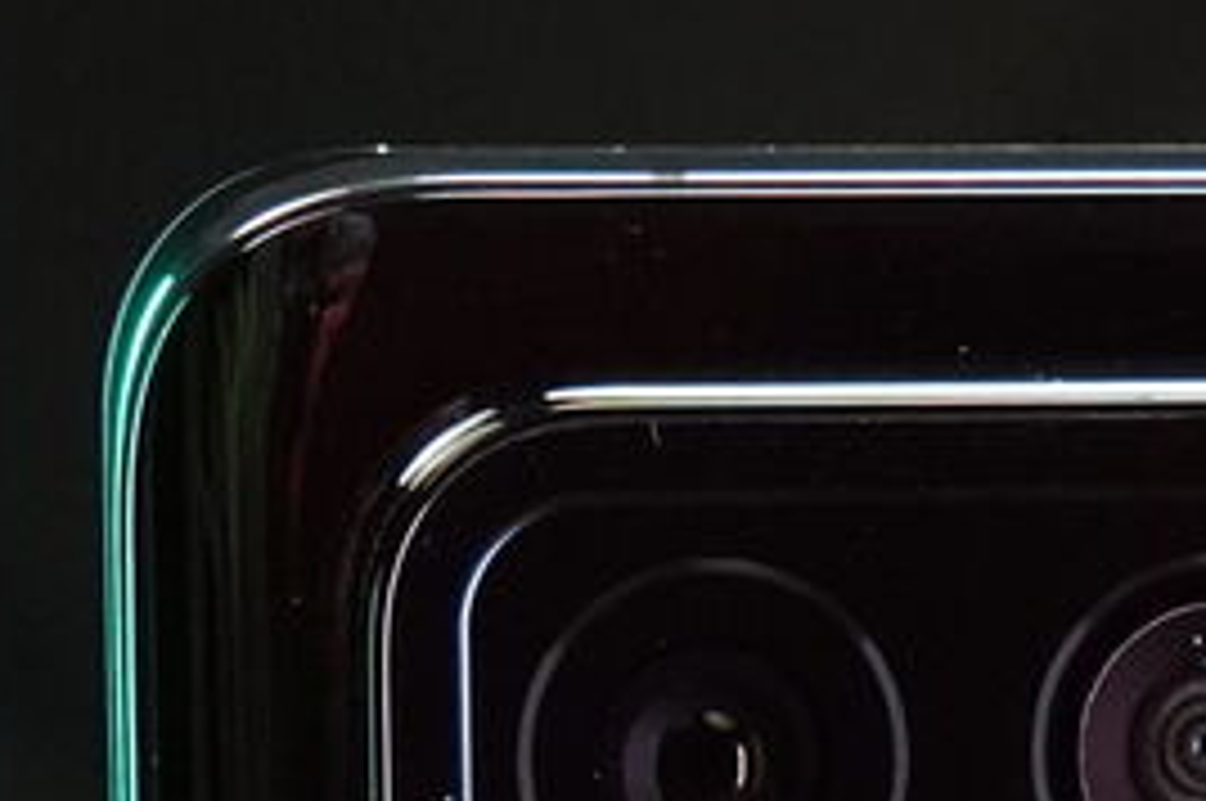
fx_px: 4450
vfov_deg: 10.1
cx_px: 1233
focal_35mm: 133
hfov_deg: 15.1
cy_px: 1012
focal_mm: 43
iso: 4000
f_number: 8
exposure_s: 1/200
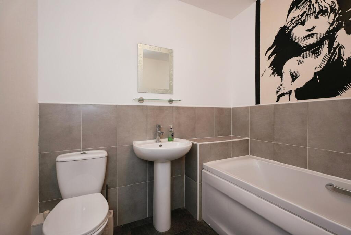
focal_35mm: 16
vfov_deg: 73.8
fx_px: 156
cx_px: 176
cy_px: 118
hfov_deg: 96.7
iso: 100
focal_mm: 16
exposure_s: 1/8
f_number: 8
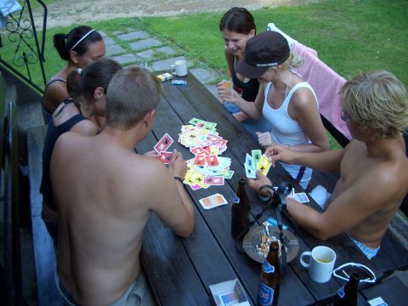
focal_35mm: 35
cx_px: 204
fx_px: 413
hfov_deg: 52.6
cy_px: 153
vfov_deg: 40.7
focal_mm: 5.8
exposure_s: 1/125
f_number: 2.6
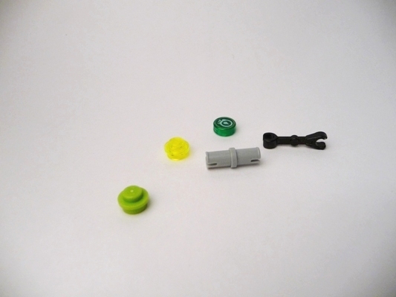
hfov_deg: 63.4
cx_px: 198
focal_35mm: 28
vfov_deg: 49.8
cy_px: 148
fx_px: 320
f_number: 3.3
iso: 160
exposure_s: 1/30
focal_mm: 4.7
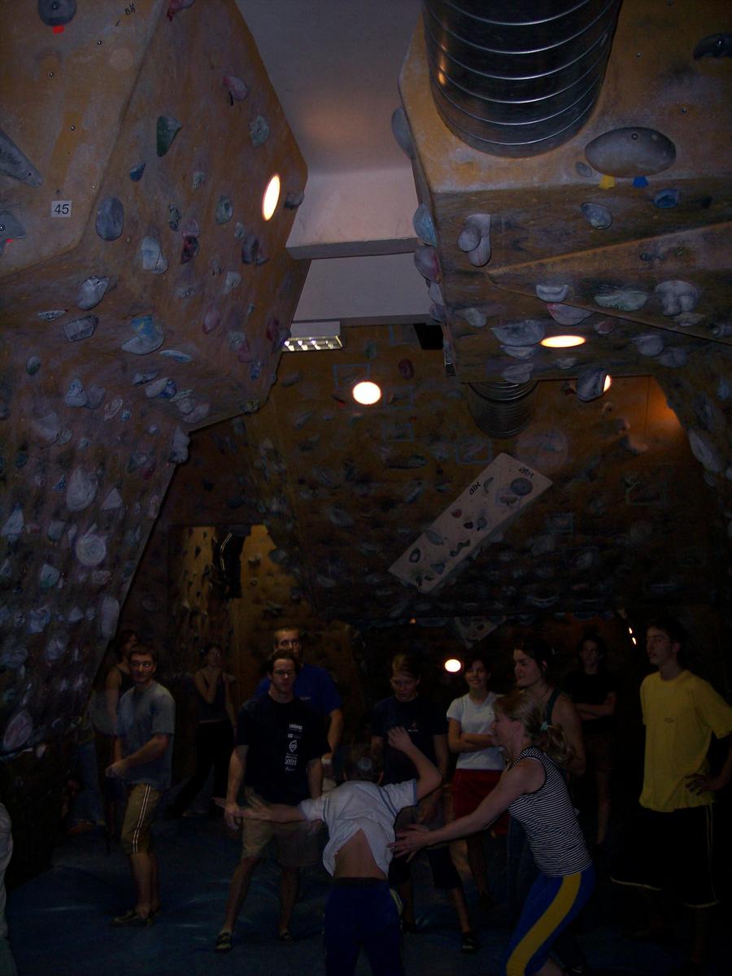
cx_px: 366
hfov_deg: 36.8
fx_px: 1100
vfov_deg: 47.9
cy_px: 488
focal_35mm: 39
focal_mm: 8
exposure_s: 1/60
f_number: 2.8
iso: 140
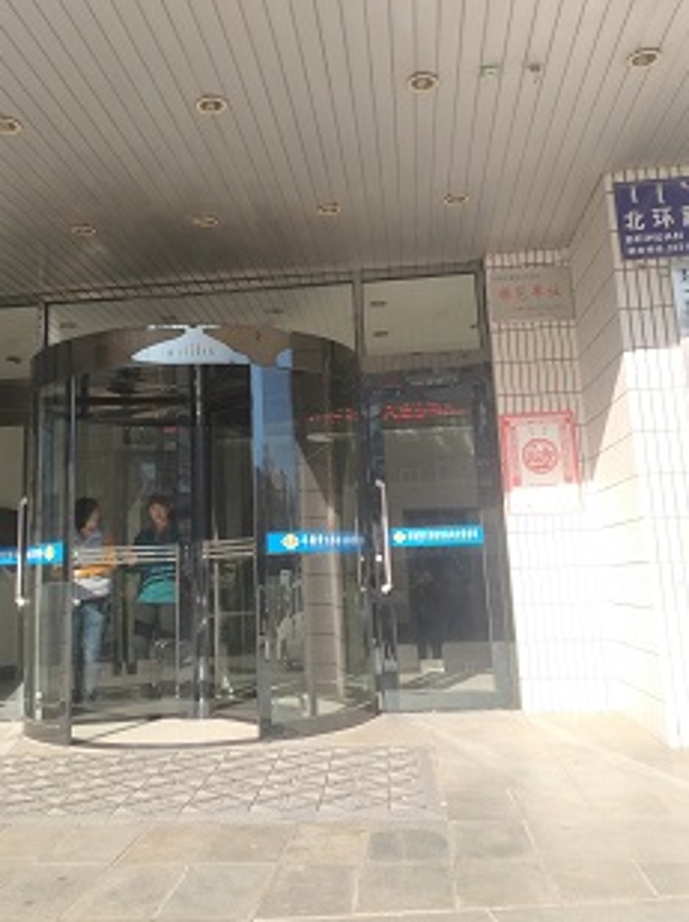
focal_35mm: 35
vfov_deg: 52.5
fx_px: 931
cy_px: 397
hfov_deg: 40.6
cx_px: 310
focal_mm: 4.73
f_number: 2.2
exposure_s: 1/478
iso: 200
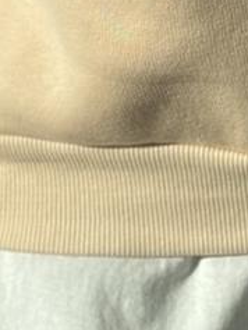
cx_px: 329
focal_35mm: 270
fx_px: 2577
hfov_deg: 5.5
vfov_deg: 7.1
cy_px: -333
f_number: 1.78
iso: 64
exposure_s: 1/1818
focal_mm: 6.76
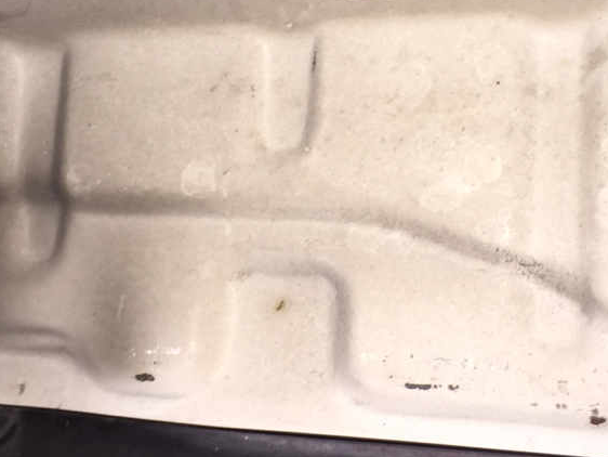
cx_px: 361
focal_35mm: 66
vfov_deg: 22.2
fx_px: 1160
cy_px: 158
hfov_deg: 29.3
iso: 32
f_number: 2.2
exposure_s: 1/47
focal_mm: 4.15
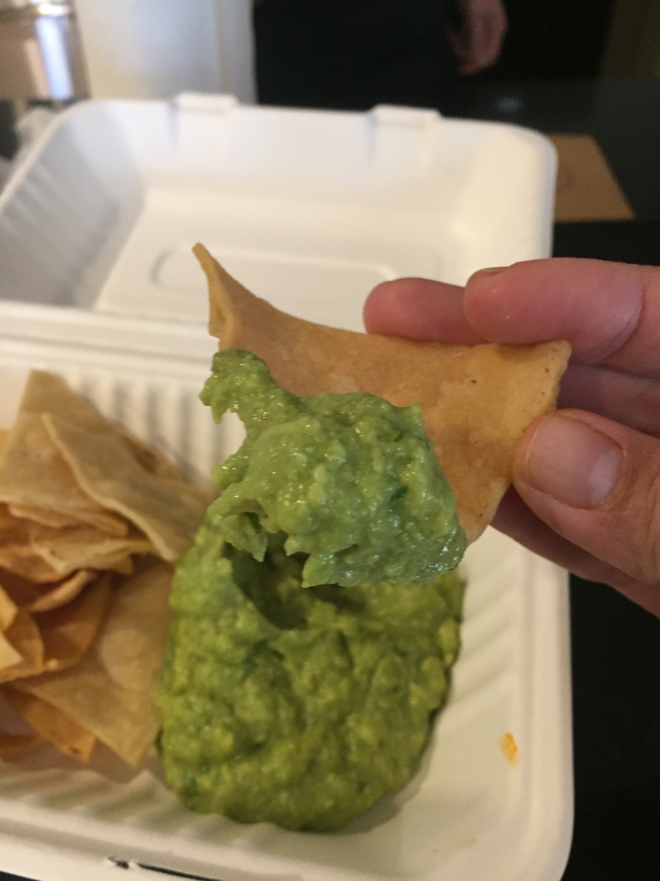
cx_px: 330
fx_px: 737
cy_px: 440
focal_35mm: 29
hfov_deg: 48.2
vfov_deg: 61.7
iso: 160
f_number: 2.2
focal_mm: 4.15
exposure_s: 1/30
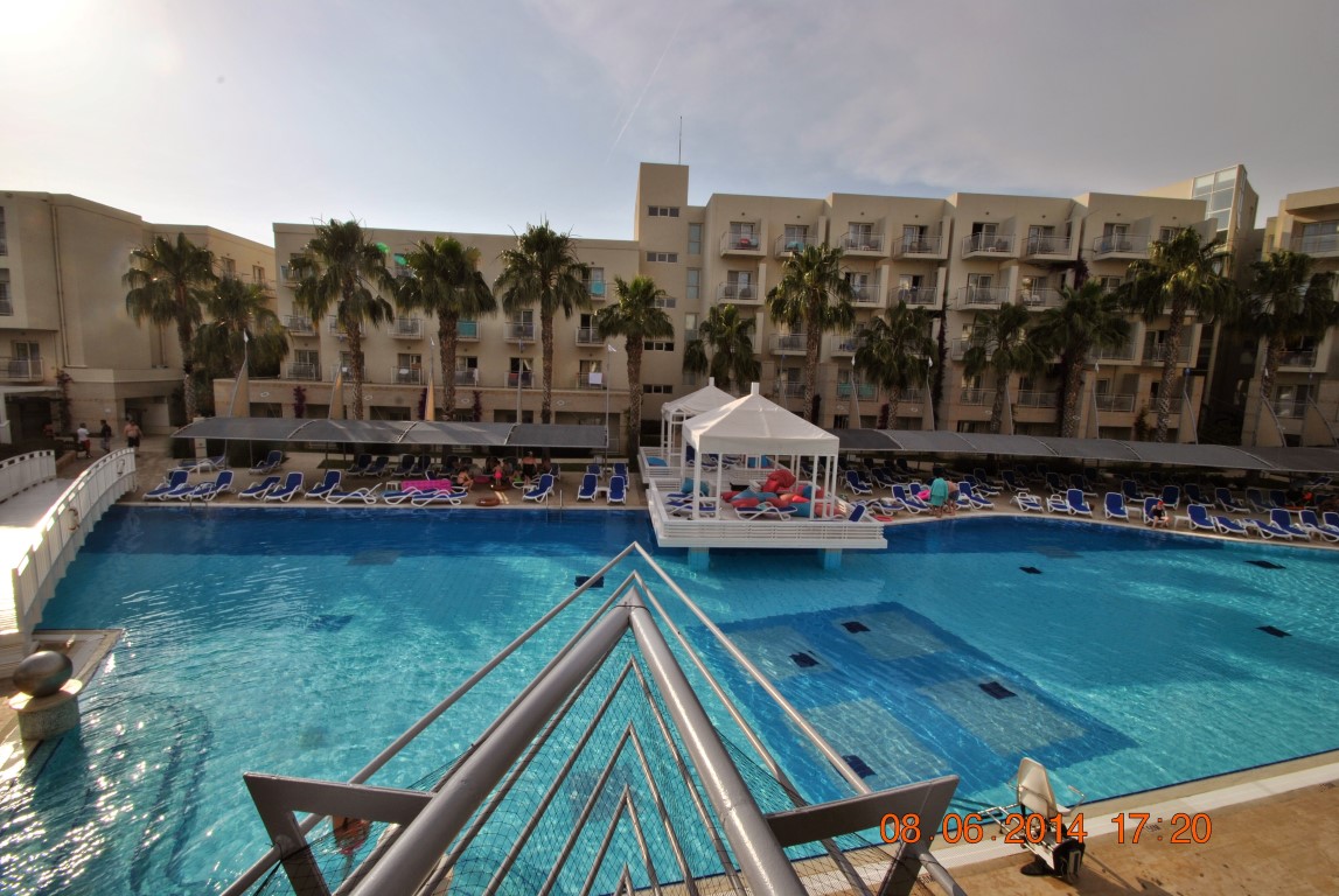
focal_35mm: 15
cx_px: 670
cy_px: 448
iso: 100
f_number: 14
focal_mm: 10
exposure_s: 1/200
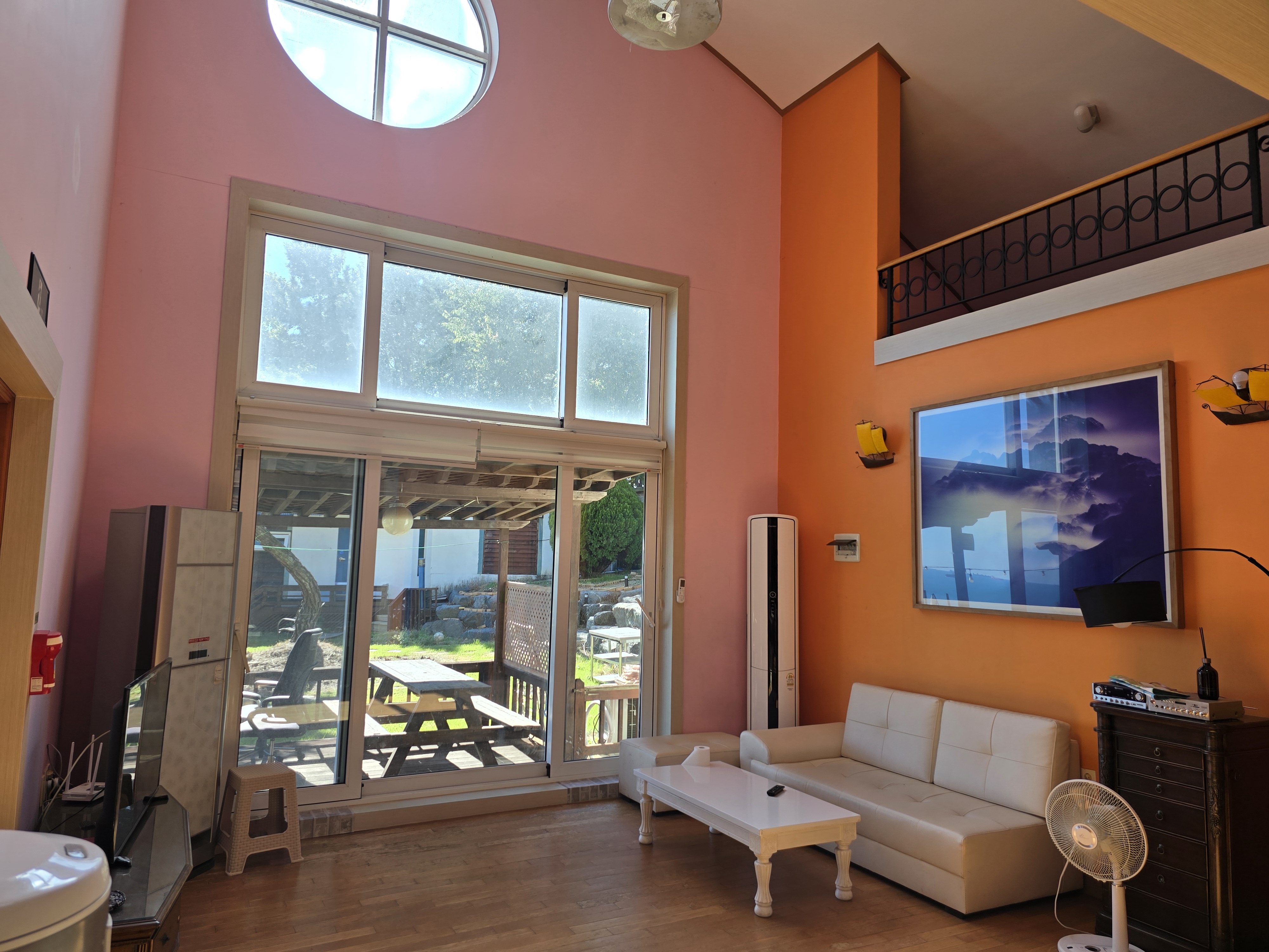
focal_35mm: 23
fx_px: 843
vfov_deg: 58.9
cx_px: 634
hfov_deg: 73.9
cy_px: 476
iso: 12
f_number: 1.7
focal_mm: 6.3
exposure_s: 1/180
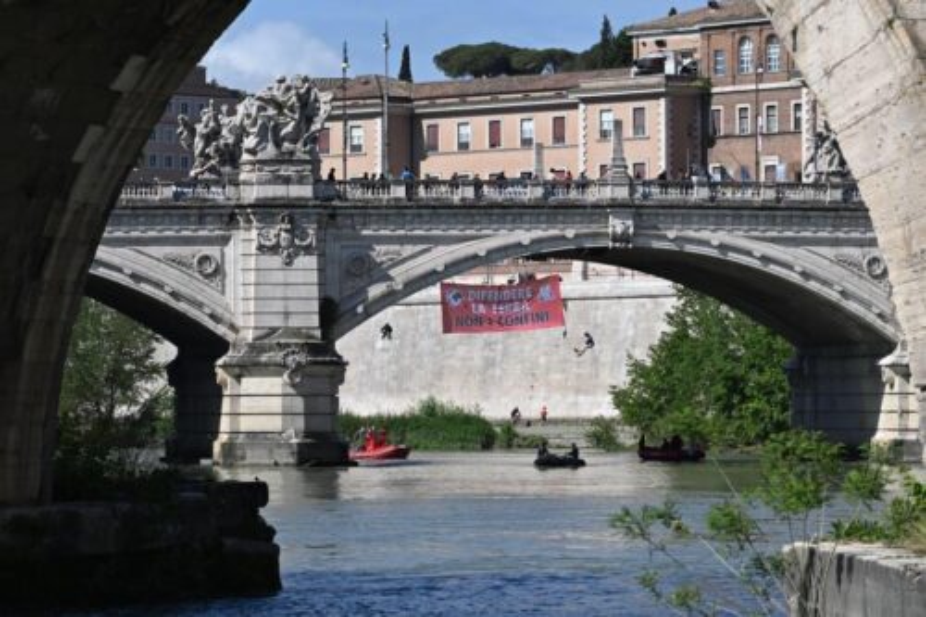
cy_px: 308
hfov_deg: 11.4
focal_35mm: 180
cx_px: 463
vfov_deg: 7.6
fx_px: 4628
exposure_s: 1/640
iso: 72
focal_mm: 120
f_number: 5.6
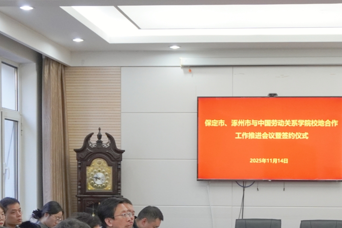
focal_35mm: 81
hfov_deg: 24.9
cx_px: 230
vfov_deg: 16.5
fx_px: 771
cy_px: 223
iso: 1000
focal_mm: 23
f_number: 4.5
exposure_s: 1/160
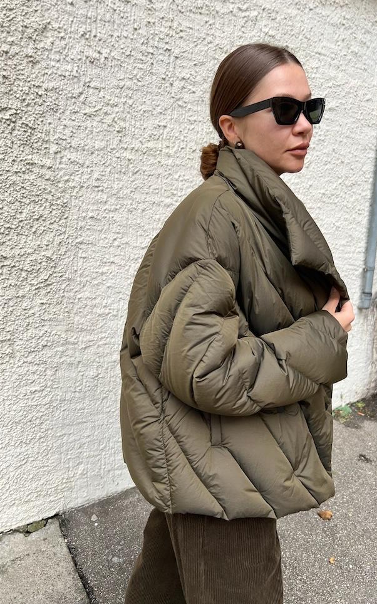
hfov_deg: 44.4
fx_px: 460
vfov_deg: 66.5
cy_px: 303
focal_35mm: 28
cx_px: 214
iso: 50
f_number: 1.5
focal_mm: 5.7
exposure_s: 1/696
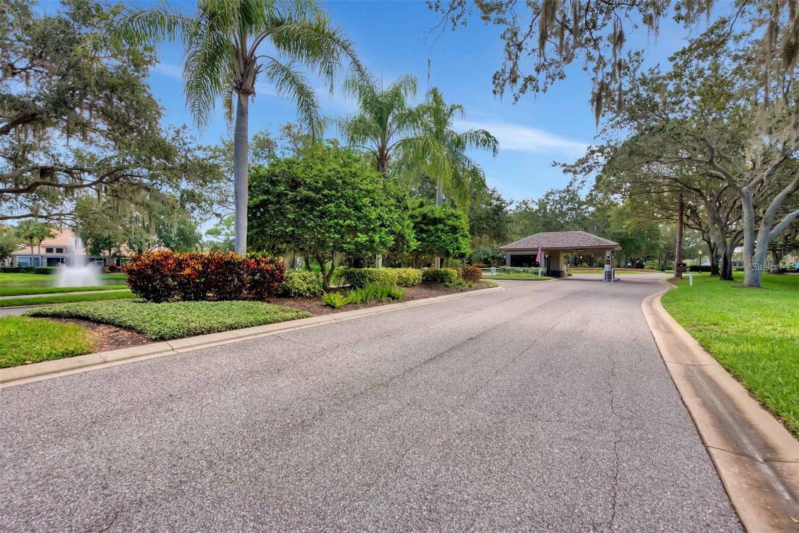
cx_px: 400
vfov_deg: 73.8
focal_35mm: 16
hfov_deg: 96.7
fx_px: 355
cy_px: 266
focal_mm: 16
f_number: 7.1
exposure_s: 1/100
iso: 400
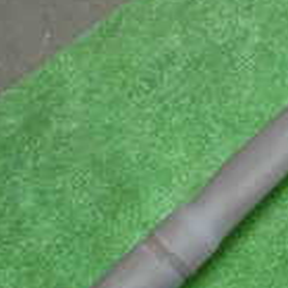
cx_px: 379
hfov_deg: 12.3
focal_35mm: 137
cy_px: 255
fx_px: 1290
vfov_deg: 12.7
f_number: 2.5
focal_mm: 6.37
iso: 320
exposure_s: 1/40
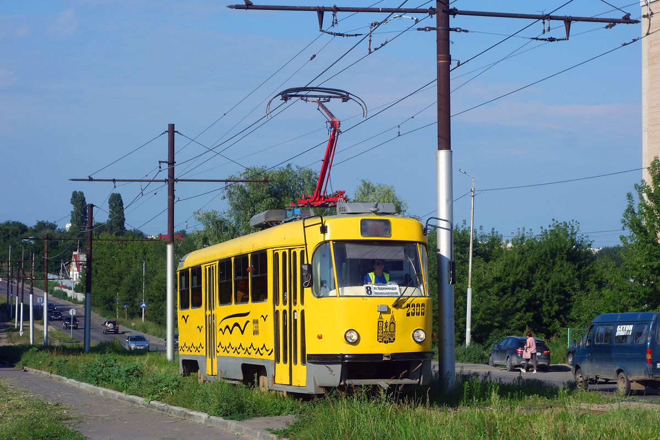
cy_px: 220
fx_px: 1375
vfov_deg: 18.2
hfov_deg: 27.0
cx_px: 330
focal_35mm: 75
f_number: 6.3
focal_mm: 27.86
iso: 125
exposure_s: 1/500
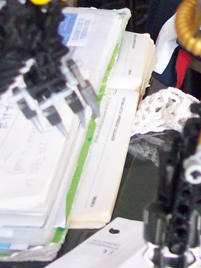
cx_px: 247
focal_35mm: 110
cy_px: 90
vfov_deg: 17.8
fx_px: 851
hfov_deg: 13.1
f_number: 2.7
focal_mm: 6
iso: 160
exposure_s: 1/10.4
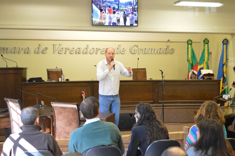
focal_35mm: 57
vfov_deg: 23.7
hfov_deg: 35.1
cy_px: 78
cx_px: 118
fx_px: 372
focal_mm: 38
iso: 3200
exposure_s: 1/100
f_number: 6.3
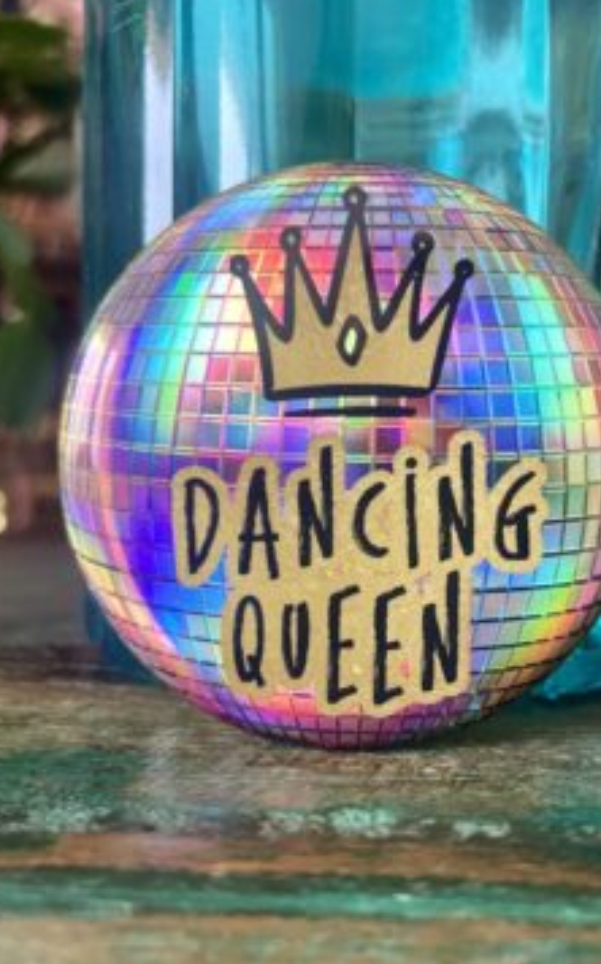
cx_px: 365
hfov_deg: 40.3
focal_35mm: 31
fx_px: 814
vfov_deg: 61.2
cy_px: 509
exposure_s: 1/60
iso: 250
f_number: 1.6
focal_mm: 4.2
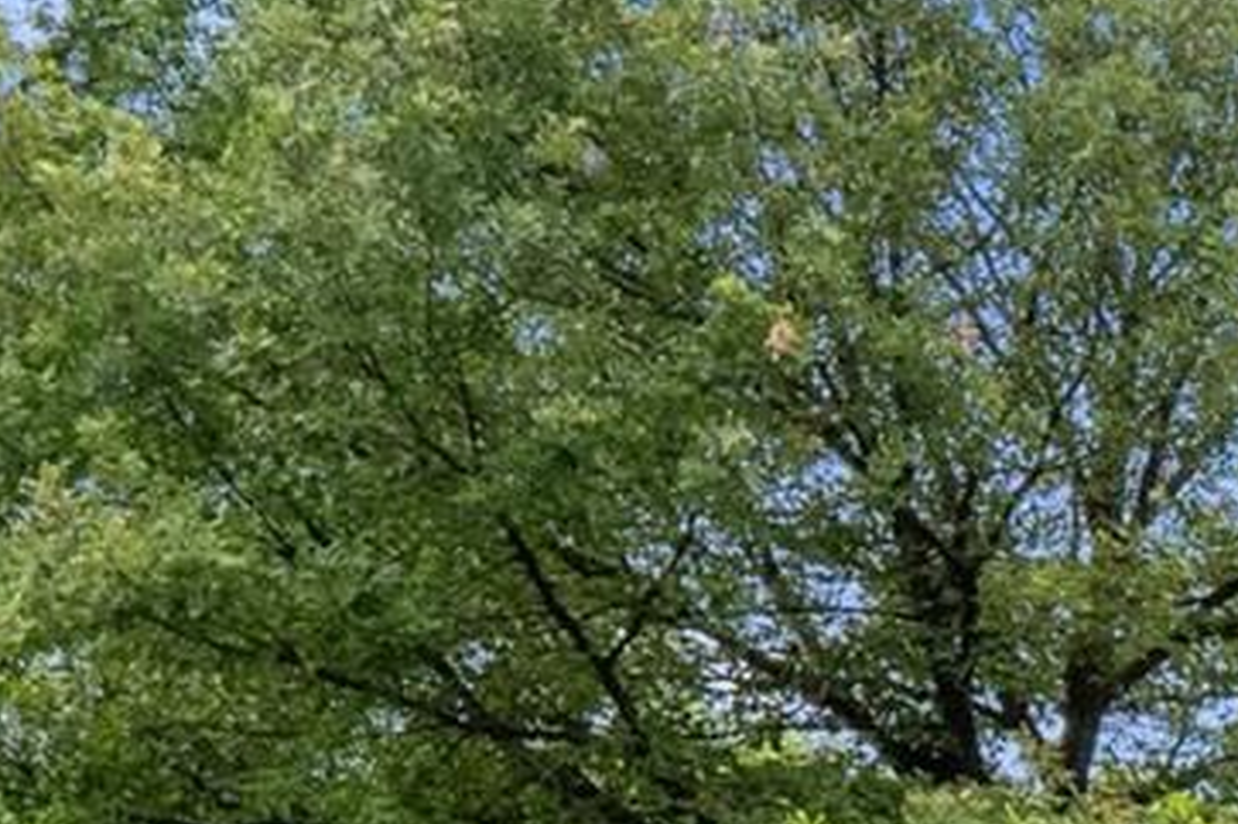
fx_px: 5465
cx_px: 2538
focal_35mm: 159
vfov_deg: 8.4
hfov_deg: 11.5
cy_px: 1357
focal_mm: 18
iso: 400
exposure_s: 1/250
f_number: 8
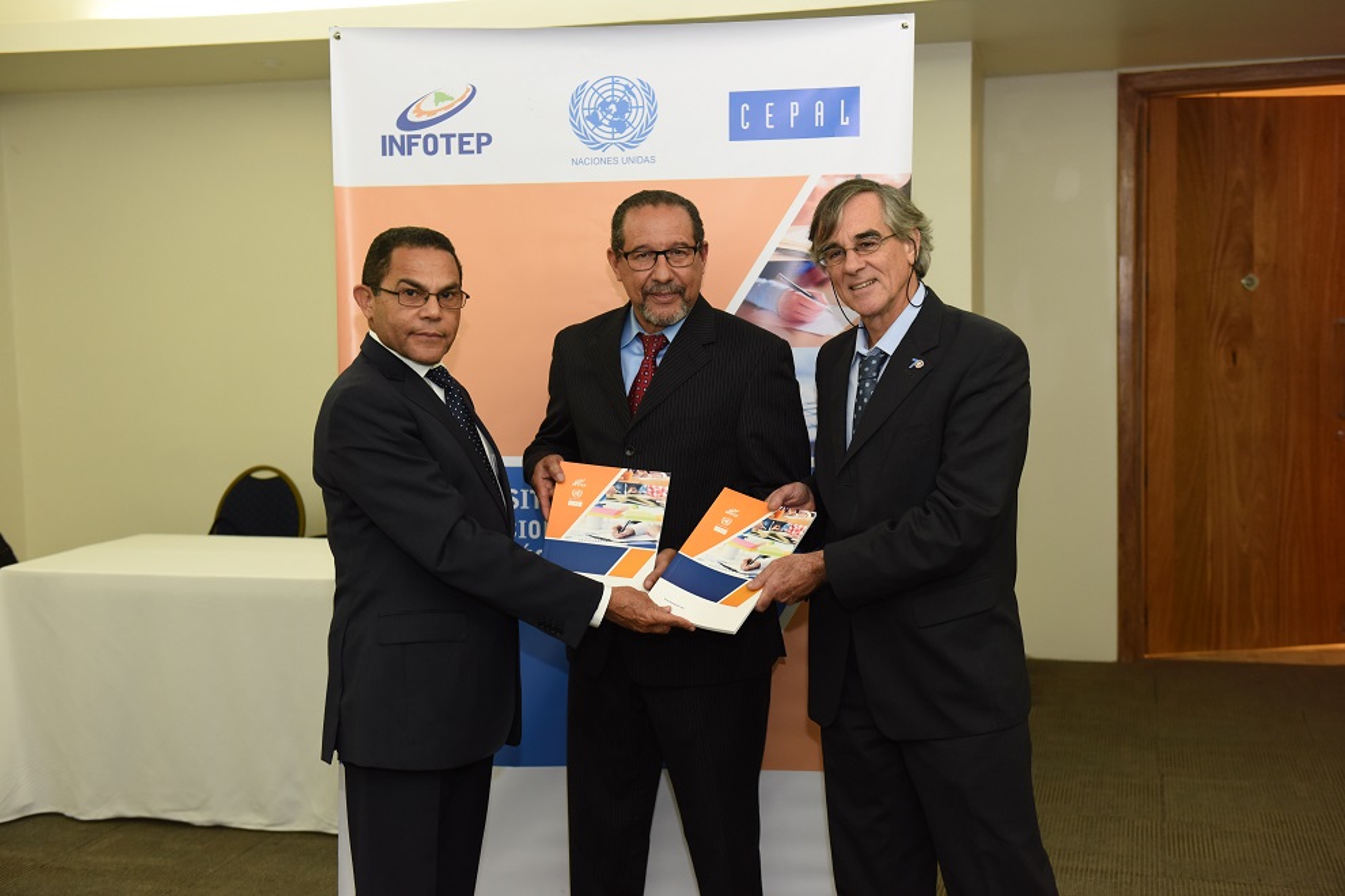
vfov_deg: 28.1
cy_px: 448
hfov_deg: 41.1
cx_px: 672
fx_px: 1793
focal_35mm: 48
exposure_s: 1/60
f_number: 3.5
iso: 1250
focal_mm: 48
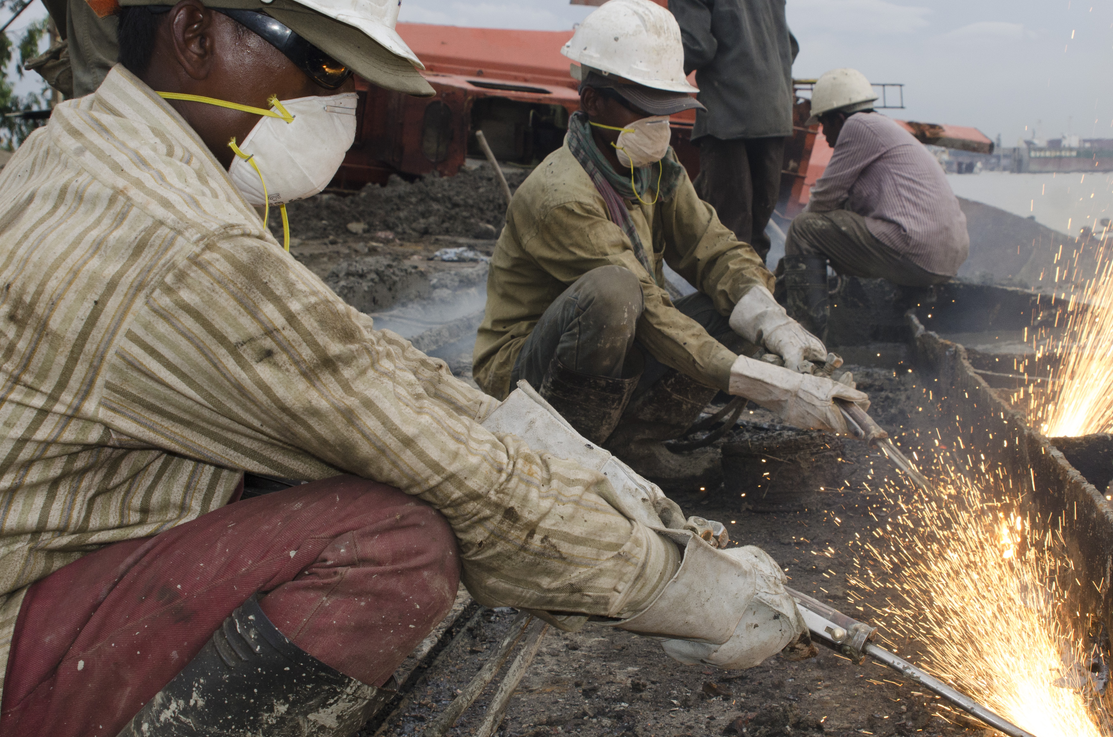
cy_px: 373
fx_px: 1573
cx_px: 632
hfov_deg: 38.9
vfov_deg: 26.4
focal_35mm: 51
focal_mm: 24
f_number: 8
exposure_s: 1/250
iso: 500
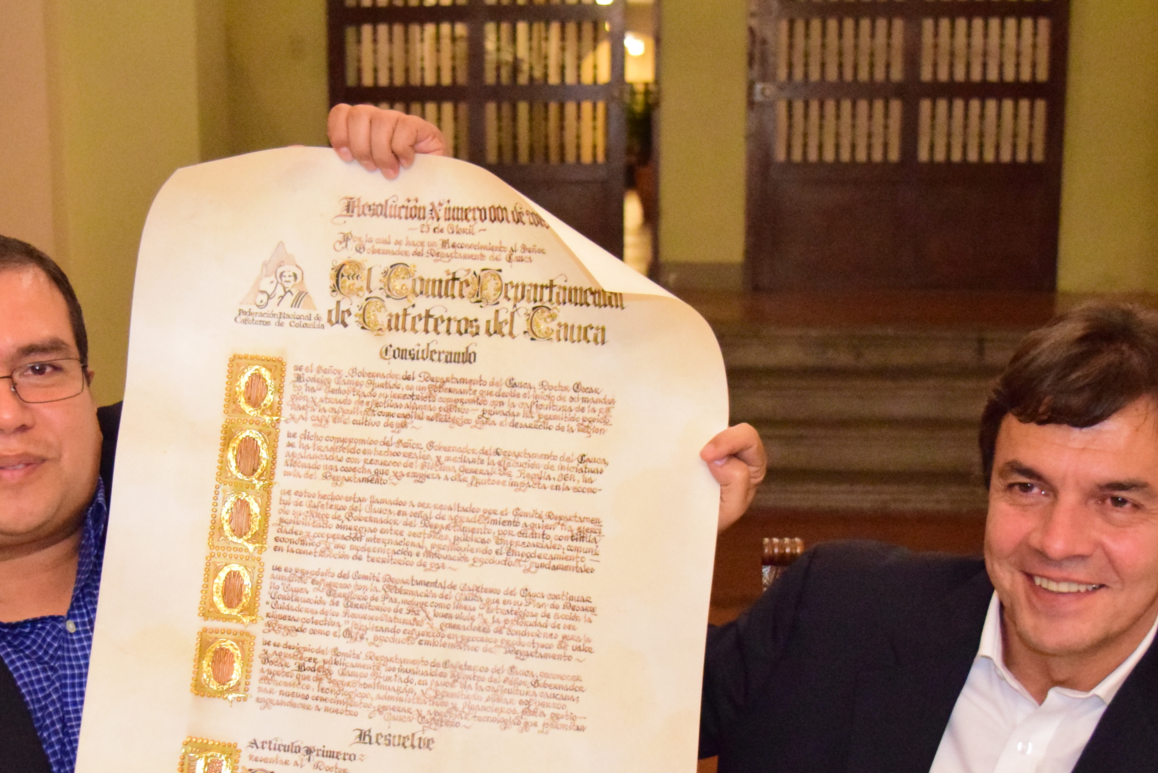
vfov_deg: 21.7
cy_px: 613
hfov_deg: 32.3
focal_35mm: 62
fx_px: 1995
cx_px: 476
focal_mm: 26
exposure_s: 1/80
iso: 8000
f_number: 5
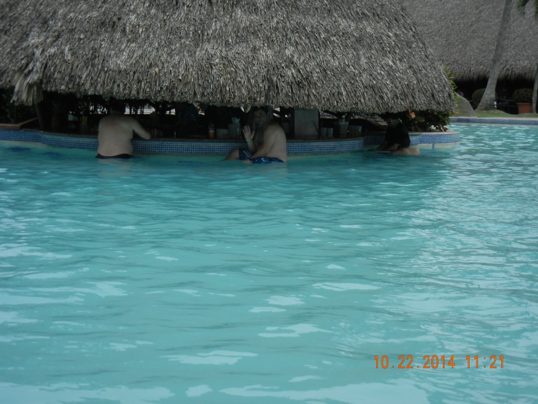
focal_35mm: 59
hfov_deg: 32.7
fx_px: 917
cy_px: 202
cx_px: 269
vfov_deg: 24.8
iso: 160
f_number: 8
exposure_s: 1/270
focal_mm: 10.6
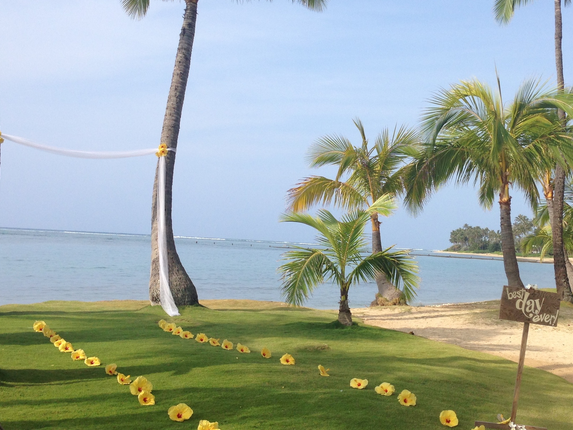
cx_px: 348
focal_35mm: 51
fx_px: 844
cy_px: 181
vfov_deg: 28.5
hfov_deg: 37.3
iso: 50
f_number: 2.4
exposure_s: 1/1506
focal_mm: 4.12
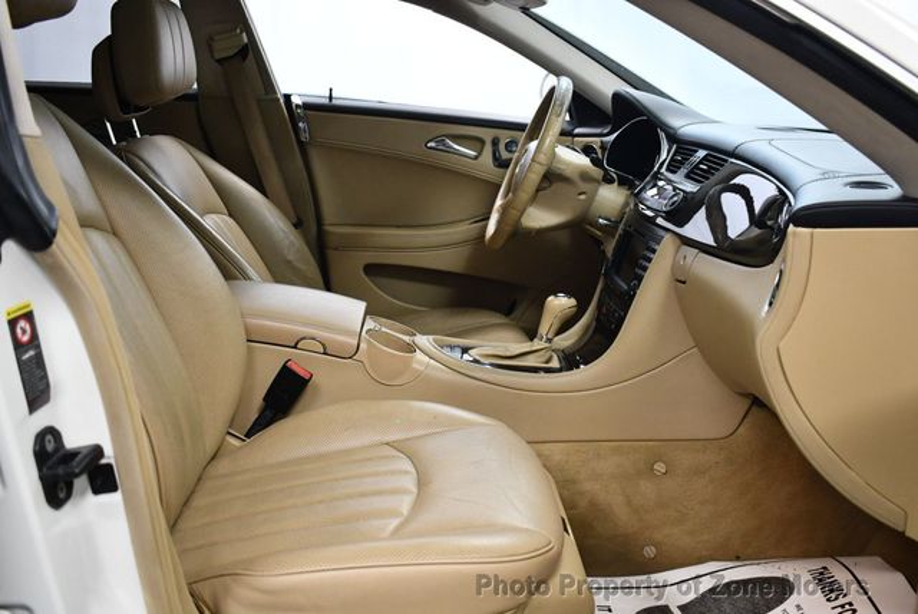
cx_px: 459
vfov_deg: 36.9
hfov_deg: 53.1
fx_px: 919
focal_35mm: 36
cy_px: 307
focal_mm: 18
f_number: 3.5
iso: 1400
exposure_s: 1/125
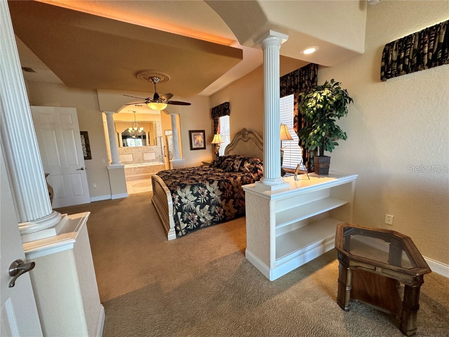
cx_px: 224
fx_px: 182
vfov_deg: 85.7
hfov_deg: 102.1
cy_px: 168
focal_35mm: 14
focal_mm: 2.22
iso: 320
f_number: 2.2
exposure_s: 1/120
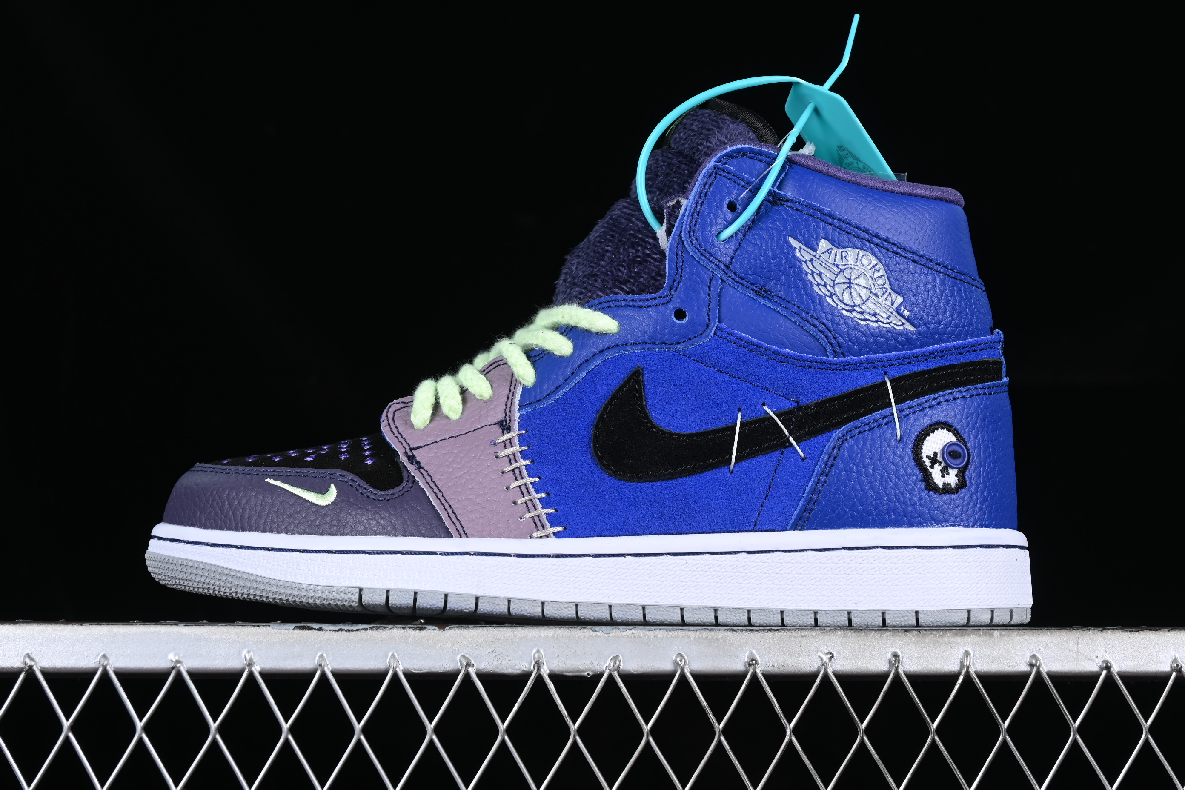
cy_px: 395
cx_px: 592
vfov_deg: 18.2
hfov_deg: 27.0
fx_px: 2469
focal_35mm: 75
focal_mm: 50
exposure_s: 1/80
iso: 160
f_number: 7.1
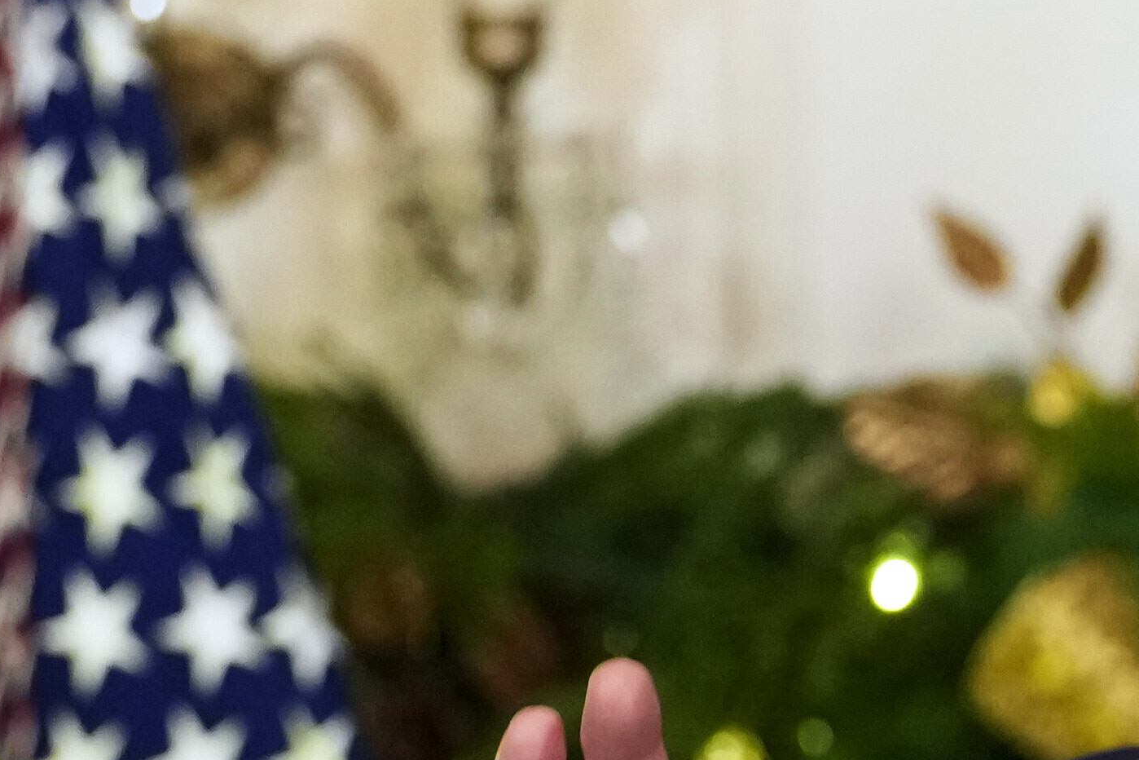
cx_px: 1817
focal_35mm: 309
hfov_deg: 6.6
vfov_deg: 4.4
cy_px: 1381
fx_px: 9776
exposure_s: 1/250
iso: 4000
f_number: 2.5
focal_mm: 50
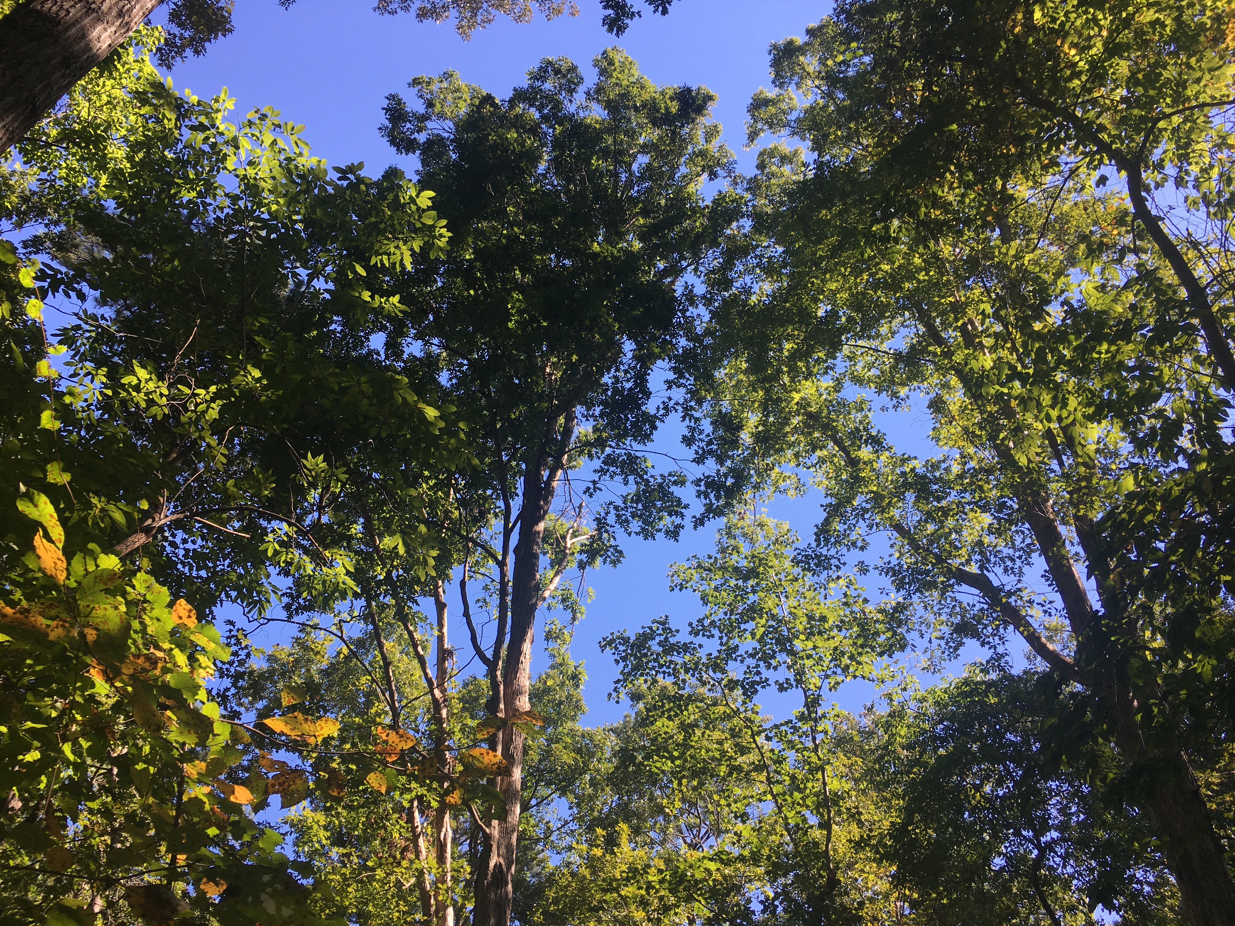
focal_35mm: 29
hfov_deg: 61.7
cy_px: 463
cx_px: 618
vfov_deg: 48.2
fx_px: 1035
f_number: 2.2
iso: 25
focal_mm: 4.15
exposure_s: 1/506
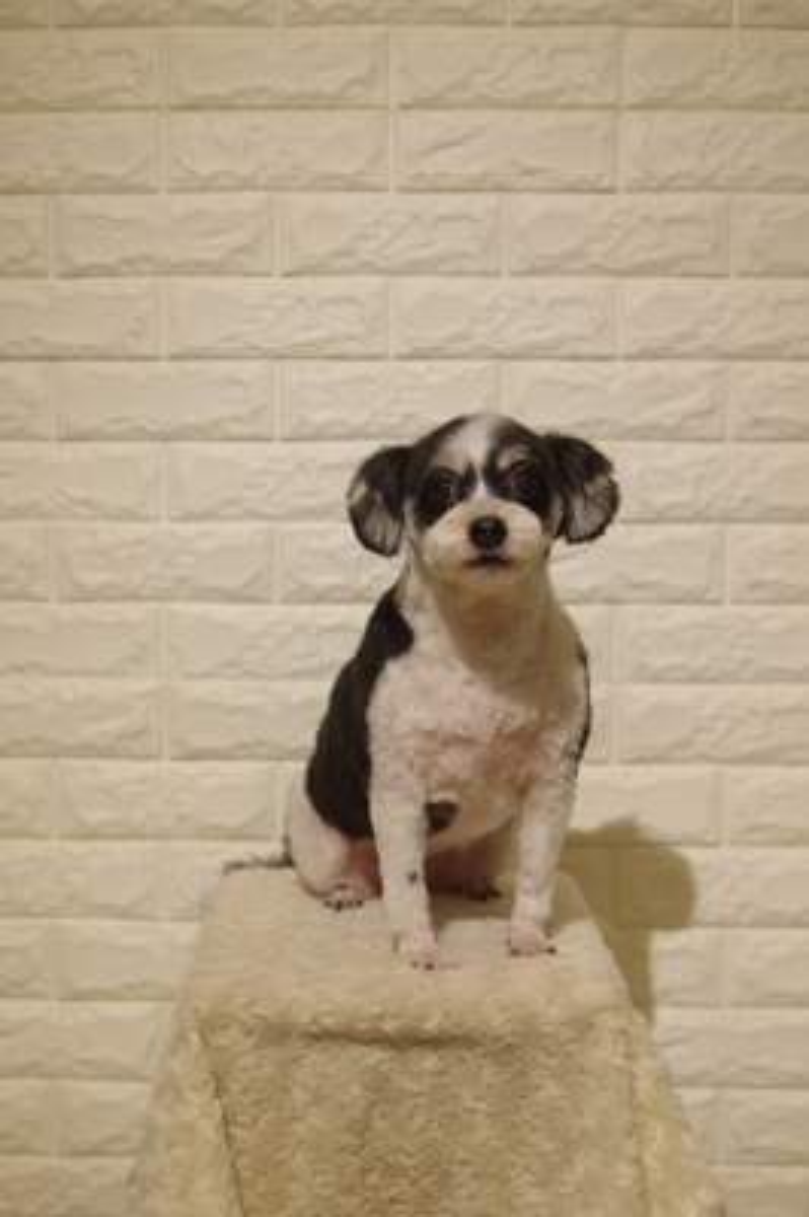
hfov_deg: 21.2
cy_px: 608
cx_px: 404
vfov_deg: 31.4
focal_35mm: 64
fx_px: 2161
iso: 320
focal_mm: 43
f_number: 3.5
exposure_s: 1/160
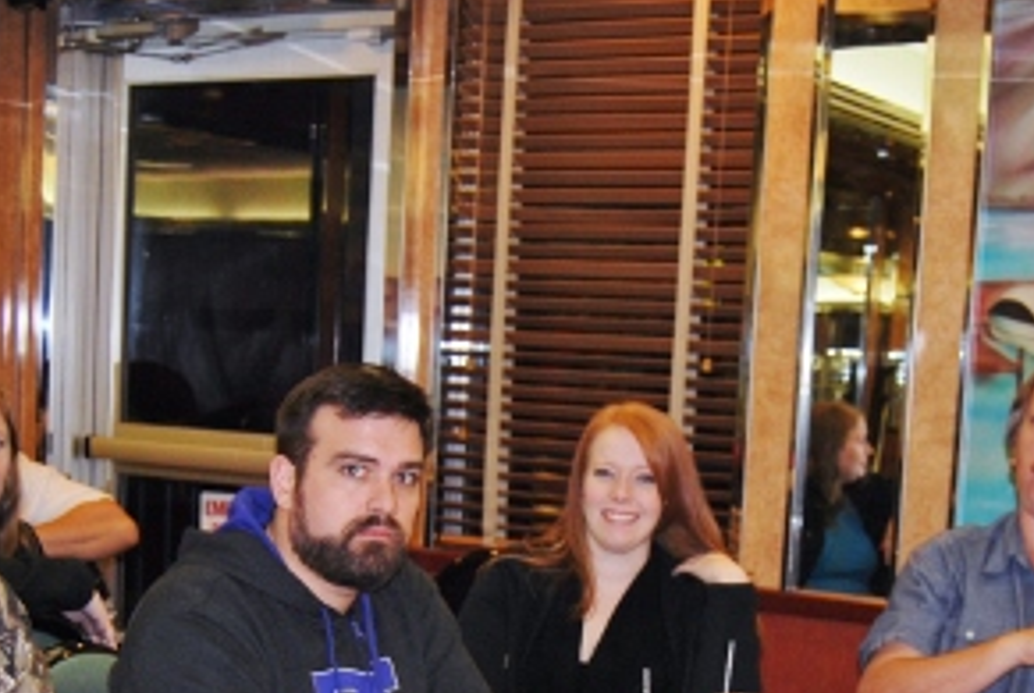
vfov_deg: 20.2
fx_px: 1899
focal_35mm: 66
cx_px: 611
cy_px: 650
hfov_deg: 30.4
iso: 200
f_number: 3.8
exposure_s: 1/60
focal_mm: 20
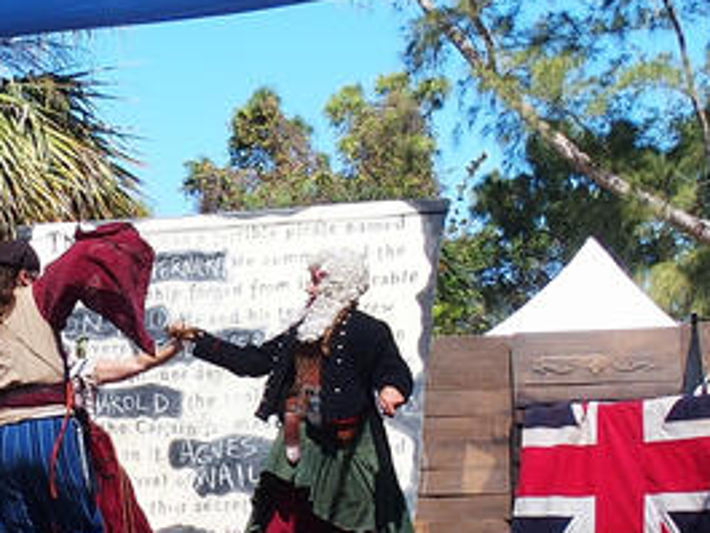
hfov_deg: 29.0
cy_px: 425
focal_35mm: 66
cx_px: 188
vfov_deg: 22.0
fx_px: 1354
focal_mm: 7.4
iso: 100
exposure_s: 1/800
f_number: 3.5
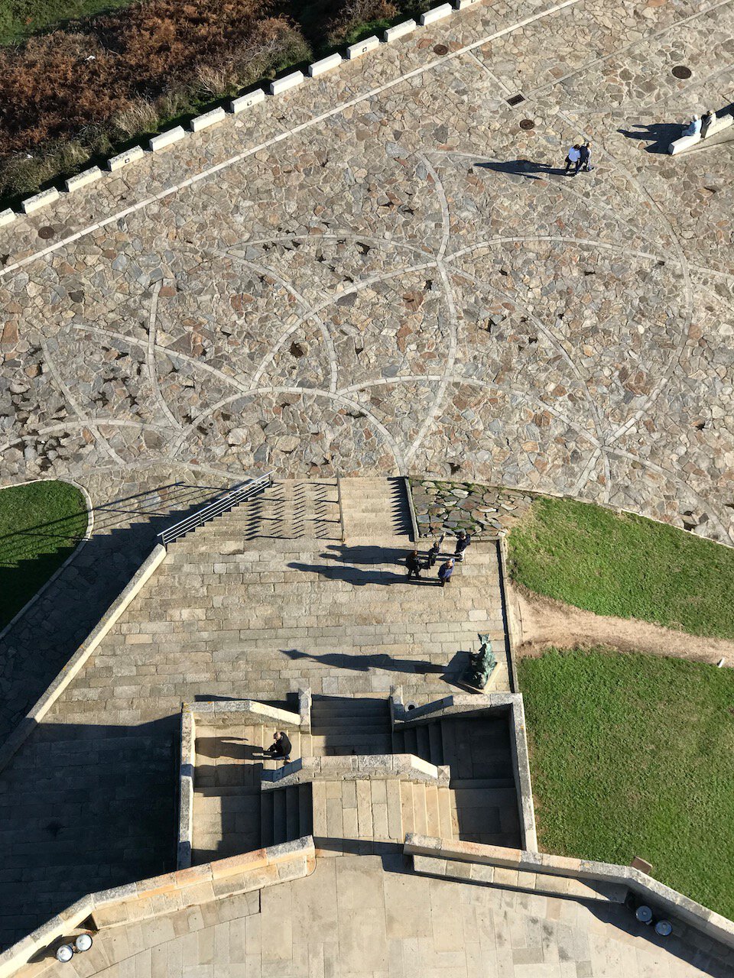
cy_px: 489
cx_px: 367
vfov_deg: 33.8
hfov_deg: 25.7
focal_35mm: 57
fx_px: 1612
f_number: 2.8
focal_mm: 6.6
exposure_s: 1/523
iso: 20
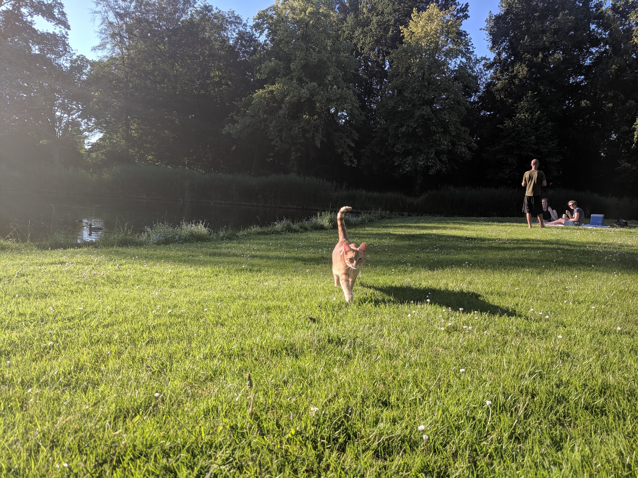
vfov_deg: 53.1
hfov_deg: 67.3
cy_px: 239
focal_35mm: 26
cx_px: 319
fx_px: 479
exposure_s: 1/861
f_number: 2
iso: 51
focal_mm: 4.67
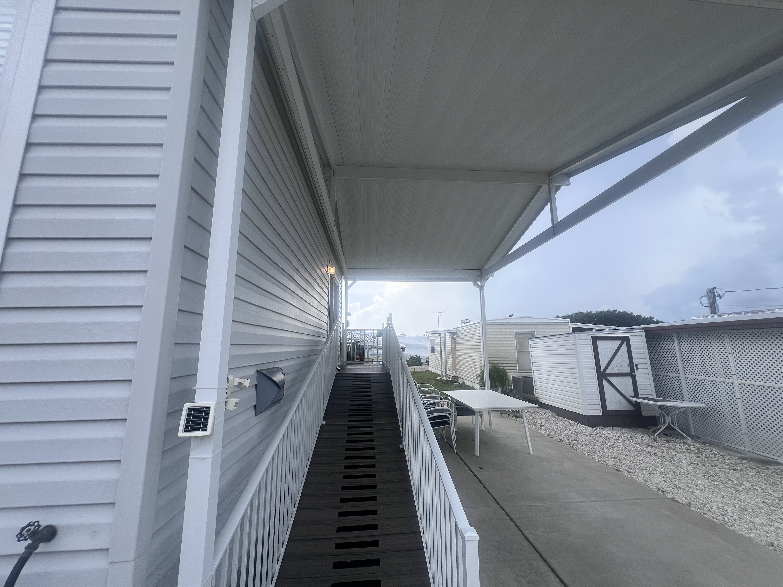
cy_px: 294
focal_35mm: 13
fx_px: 294
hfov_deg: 106.2
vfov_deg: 89.9
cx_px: 392
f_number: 1.8
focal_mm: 1.57
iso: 32
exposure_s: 1/1054
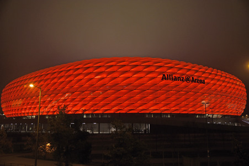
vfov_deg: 35.0
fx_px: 263
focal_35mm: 38
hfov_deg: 50.7
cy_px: 83
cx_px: 124
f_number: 4.5
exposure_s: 1/40
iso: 640
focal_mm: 38
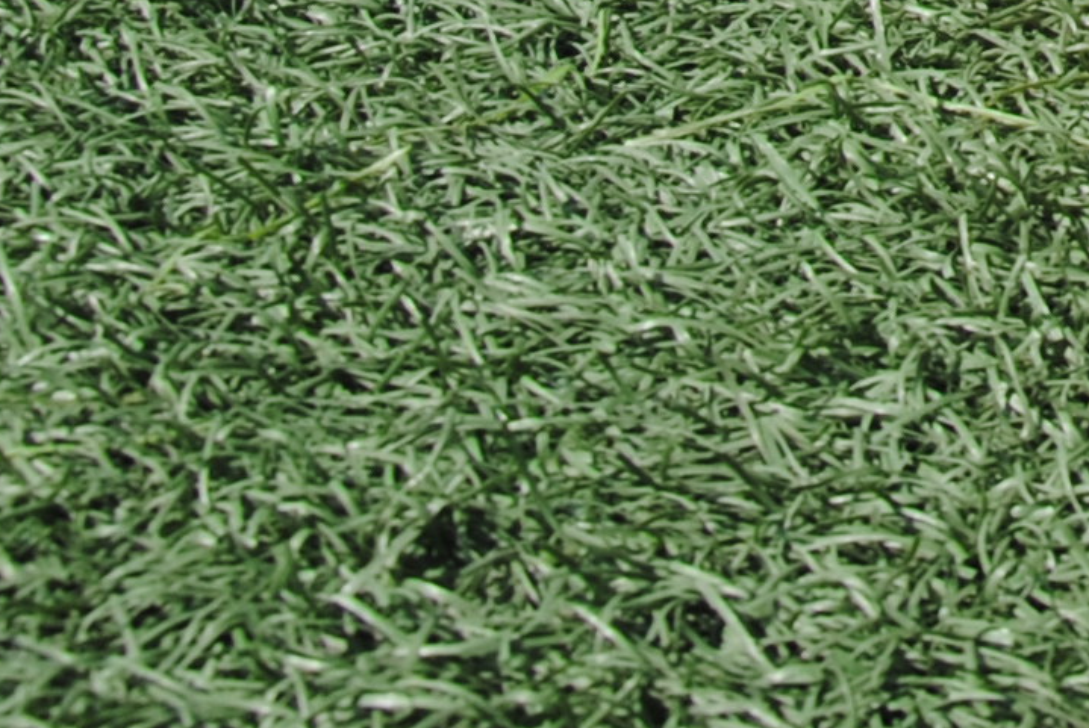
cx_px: 2061
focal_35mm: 170
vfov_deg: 7.6
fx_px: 5138
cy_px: -964
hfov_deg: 11.1
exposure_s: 1/200
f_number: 7.1
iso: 100
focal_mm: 21
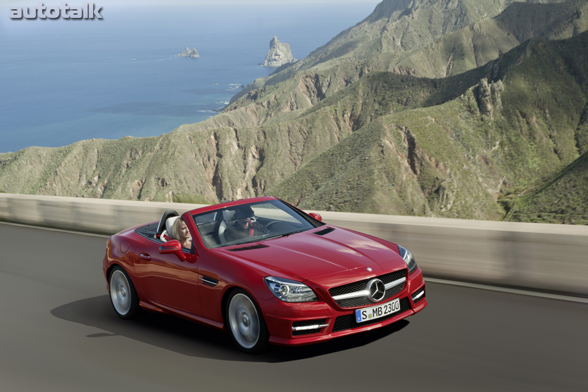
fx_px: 914
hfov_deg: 35.6
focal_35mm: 56
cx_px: 294
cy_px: 196
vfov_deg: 24.2
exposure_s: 8
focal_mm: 56
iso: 100
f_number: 14
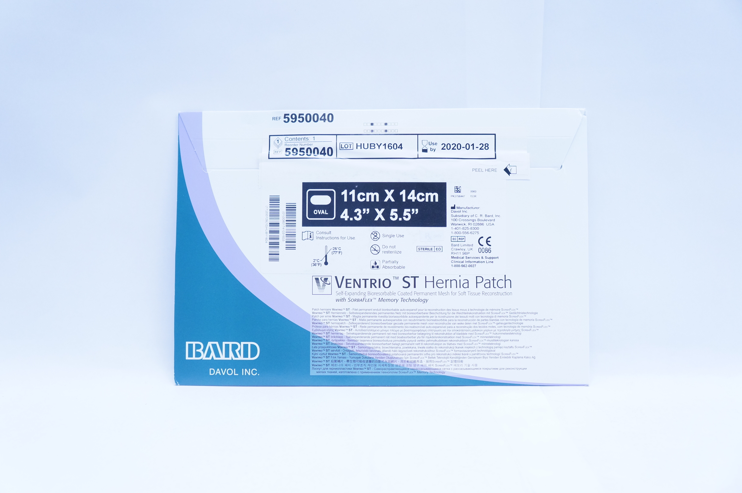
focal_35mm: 36
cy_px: 246
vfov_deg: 36.8
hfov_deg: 53.2
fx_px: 741
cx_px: 371
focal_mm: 24
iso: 800
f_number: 4.5
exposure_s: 1/200
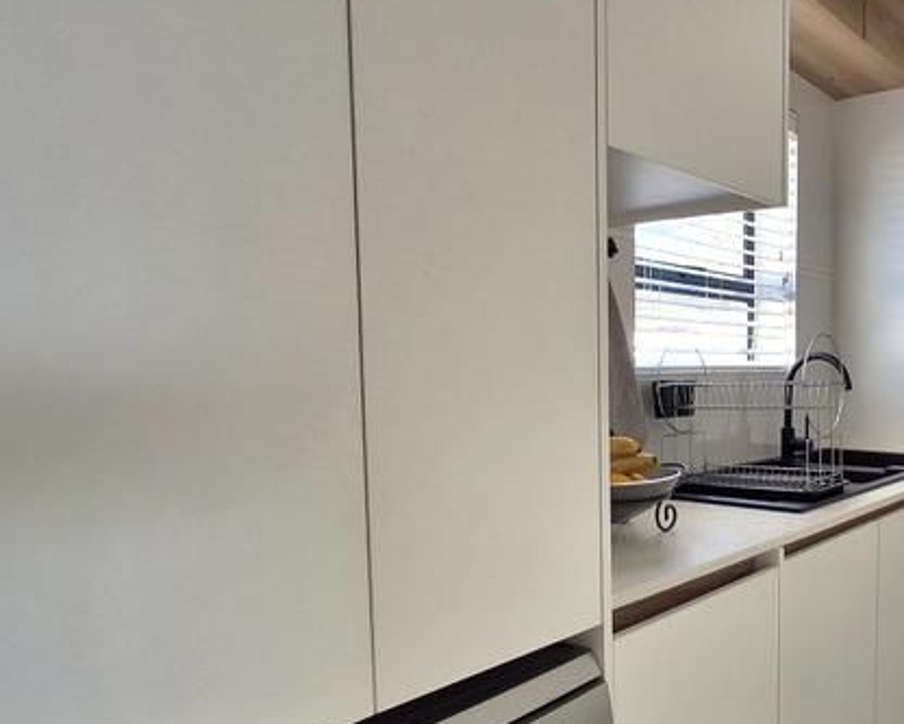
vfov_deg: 48.1
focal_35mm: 30
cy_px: 448
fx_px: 803
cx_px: 695
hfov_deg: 55.5
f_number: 2.2
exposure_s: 1/127
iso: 40
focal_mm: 1.64
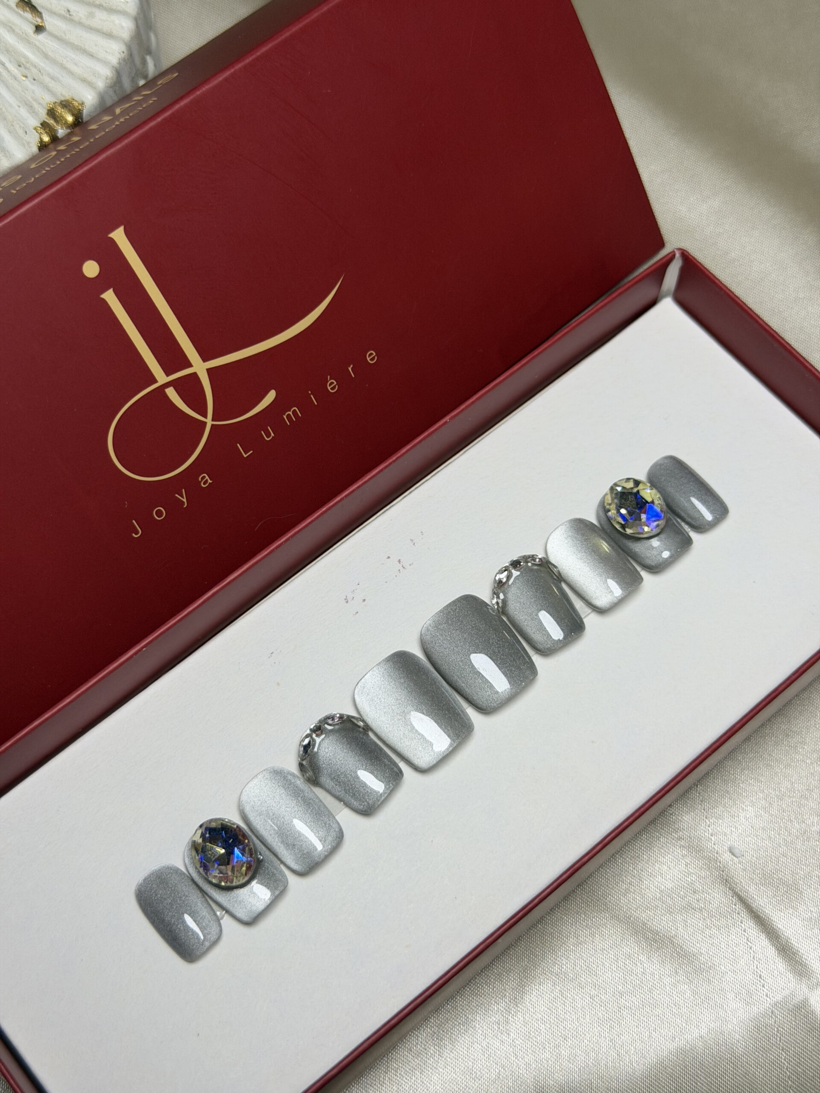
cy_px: 546
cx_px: 410
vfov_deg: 39.7
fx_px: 1516
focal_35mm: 48
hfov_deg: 30.3
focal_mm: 6.76
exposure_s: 1/106
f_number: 1.78
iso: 100
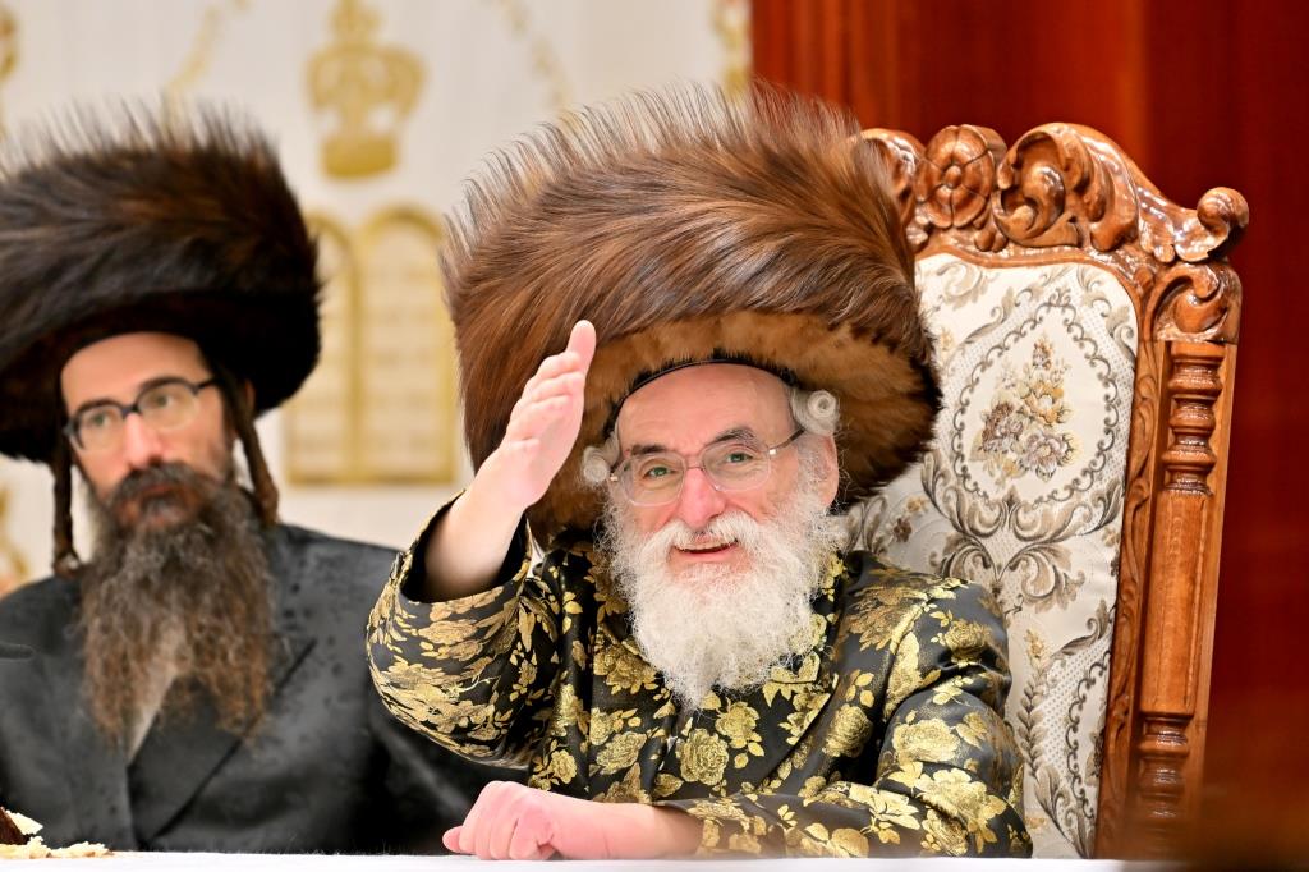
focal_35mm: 300
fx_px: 10904
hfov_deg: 6.9
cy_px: 436
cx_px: 654
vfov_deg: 4.6
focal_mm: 200
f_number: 2.8
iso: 320
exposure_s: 1/320
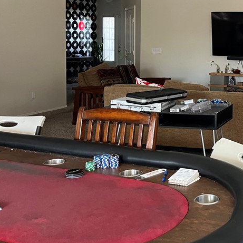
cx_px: 248
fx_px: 405
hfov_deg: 30.8
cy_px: 68
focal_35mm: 51
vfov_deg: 32.9
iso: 125
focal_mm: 5.1
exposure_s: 1/72
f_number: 1.6
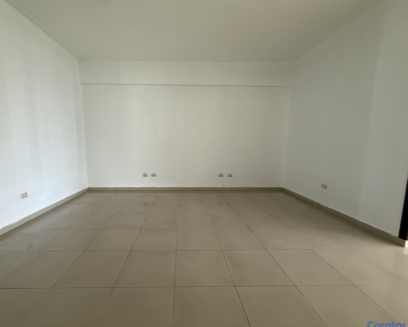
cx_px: 185
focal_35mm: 15
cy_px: 165
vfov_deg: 84.0
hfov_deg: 96.5
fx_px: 181
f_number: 2.2
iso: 320
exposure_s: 1/78
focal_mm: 2.22
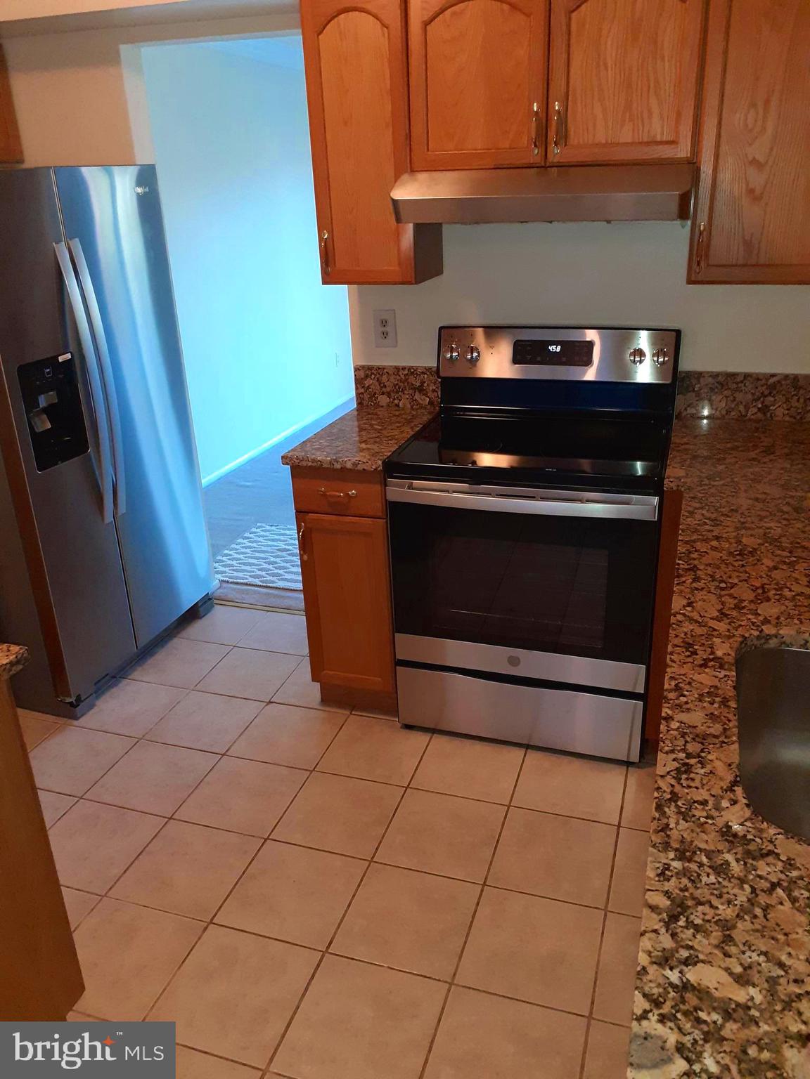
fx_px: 842
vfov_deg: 65.3
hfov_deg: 51.4
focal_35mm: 27
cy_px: 540
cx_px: 405
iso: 200
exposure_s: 1/30
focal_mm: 3.6
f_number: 1.9
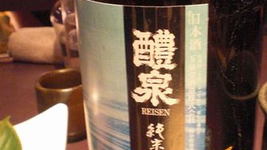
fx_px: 453
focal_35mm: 64
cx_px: 129
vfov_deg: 18.8
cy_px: 83
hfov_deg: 32.8
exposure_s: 1/25
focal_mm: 6.3
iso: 800
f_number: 3.1
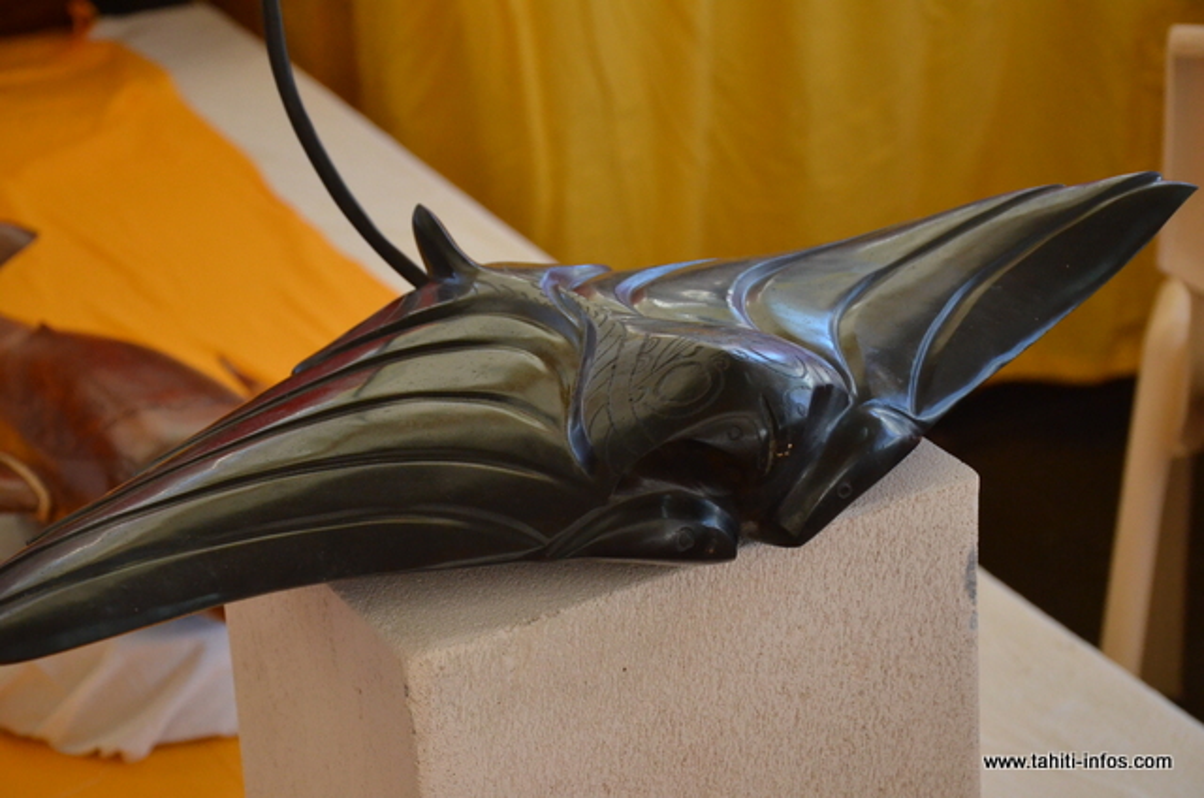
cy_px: 399
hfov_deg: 22.0
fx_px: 3104
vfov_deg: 14.6
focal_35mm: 93
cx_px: 602
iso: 2500
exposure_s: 1/1000
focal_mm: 62
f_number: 8
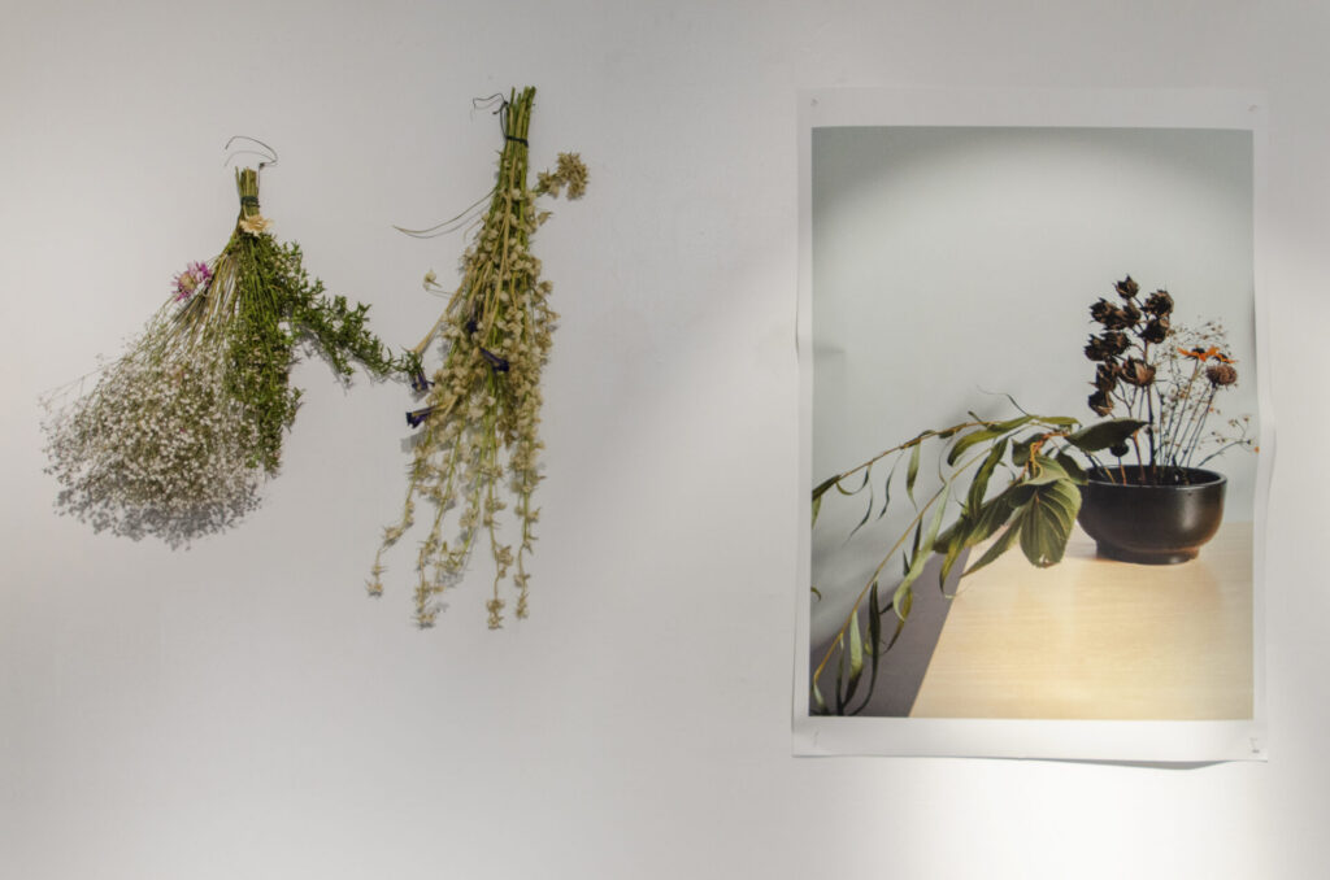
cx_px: 665
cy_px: 440
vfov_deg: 36.7
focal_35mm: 36
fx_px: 1327
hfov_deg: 53.2
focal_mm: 24
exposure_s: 1/60
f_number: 4
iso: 400
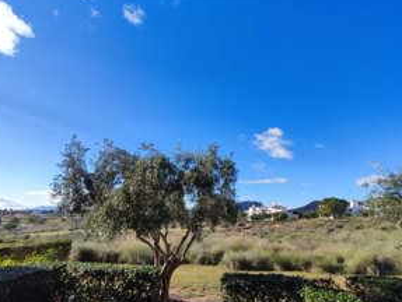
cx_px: 208
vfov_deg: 65.4
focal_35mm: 20
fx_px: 233
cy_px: 182
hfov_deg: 81.6
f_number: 2.2
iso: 50
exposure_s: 1/1173
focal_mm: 1.65
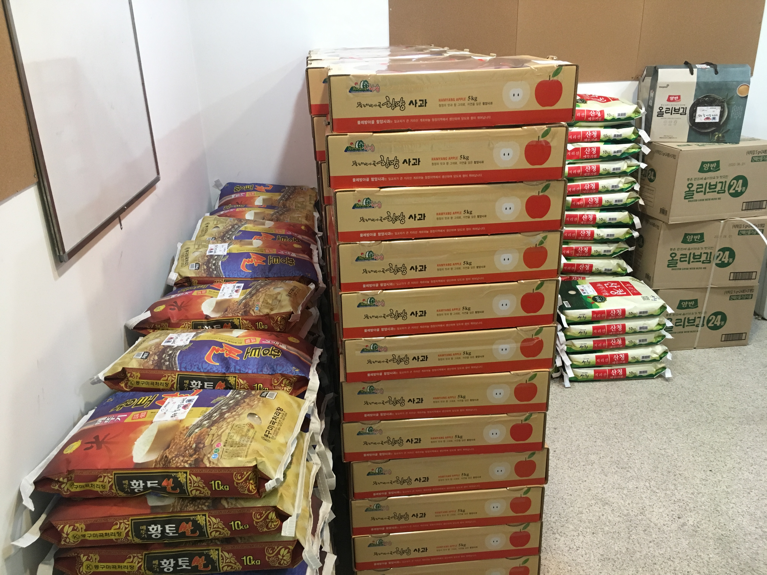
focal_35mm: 29
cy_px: 288
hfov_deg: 61.7
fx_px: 643
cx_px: 384
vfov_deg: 48.2
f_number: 2.2
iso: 125
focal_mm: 4.15
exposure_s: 1/30
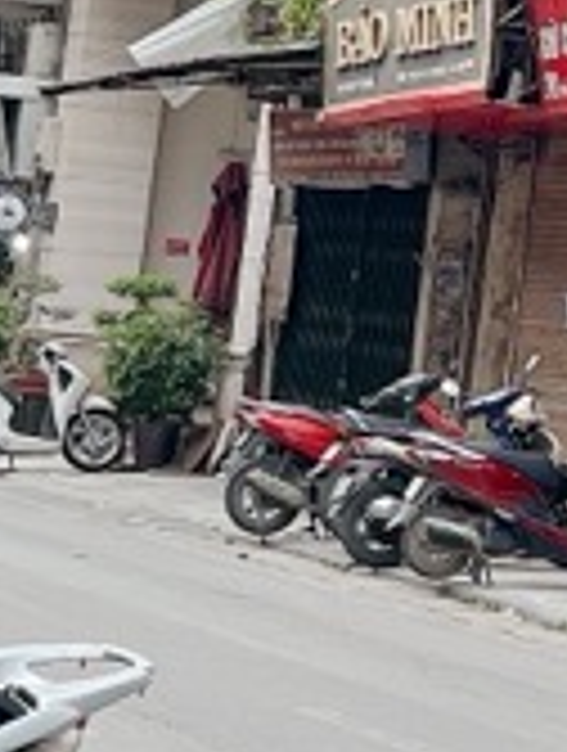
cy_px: -95
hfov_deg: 8.6
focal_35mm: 159
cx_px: 1328
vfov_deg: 12.2
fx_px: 3459
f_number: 1.6
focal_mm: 5.1
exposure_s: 1/121
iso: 40
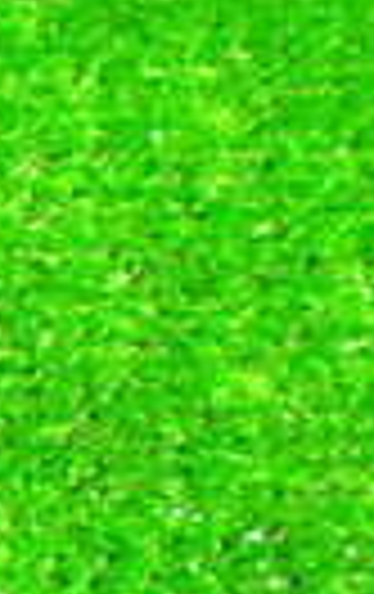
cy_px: 387
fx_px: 2338
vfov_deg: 14.5
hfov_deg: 7.4
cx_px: -955
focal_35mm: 144
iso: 800
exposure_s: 1/30
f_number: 2.3
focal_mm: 5.4
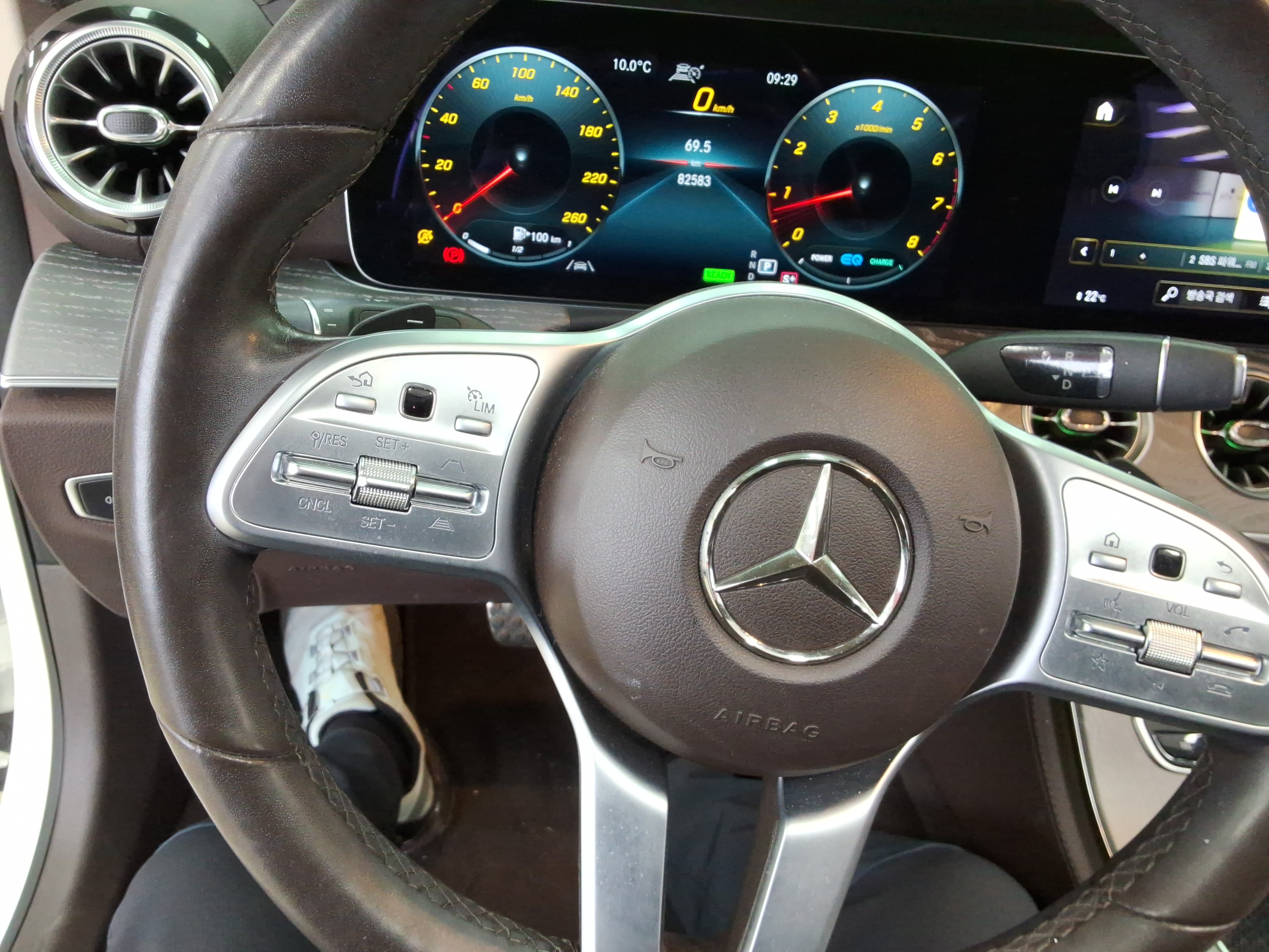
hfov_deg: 63.4
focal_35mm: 28
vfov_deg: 49.7
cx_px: 634
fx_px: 1026
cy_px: 476
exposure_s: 1/40
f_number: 1.9
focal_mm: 2.91
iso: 101
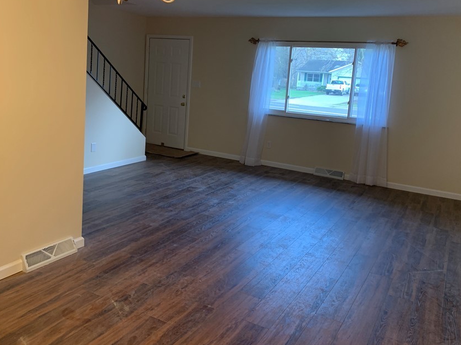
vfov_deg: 43.9
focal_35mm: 32
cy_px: 134
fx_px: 426
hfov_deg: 56.8
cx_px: 225
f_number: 1.8
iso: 160
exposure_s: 1/60
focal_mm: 4.25
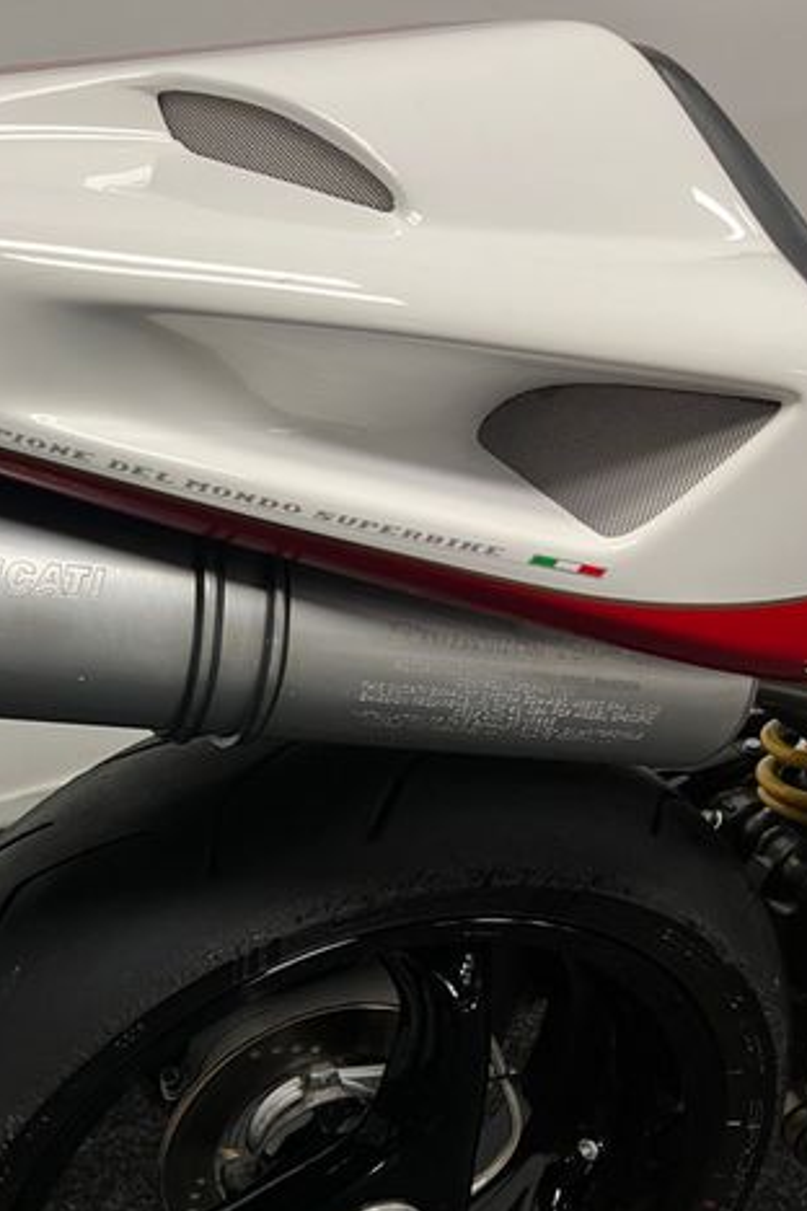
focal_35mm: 37
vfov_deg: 51.9
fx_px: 1244
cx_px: 57
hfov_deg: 33.7
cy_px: 618
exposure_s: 1/50
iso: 160
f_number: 1.6
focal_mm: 5.1
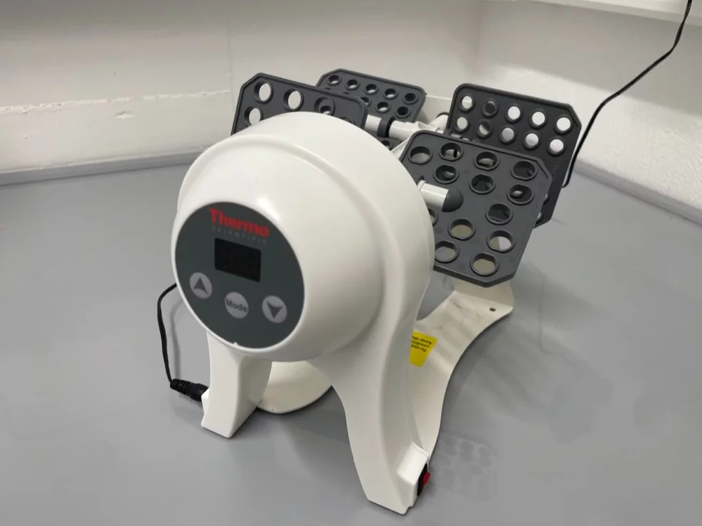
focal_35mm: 27
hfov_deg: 65.3
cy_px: 267
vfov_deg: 51.3
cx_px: 348
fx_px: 547
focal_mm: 4.2
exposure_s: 1/100
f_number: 1.6
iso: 80
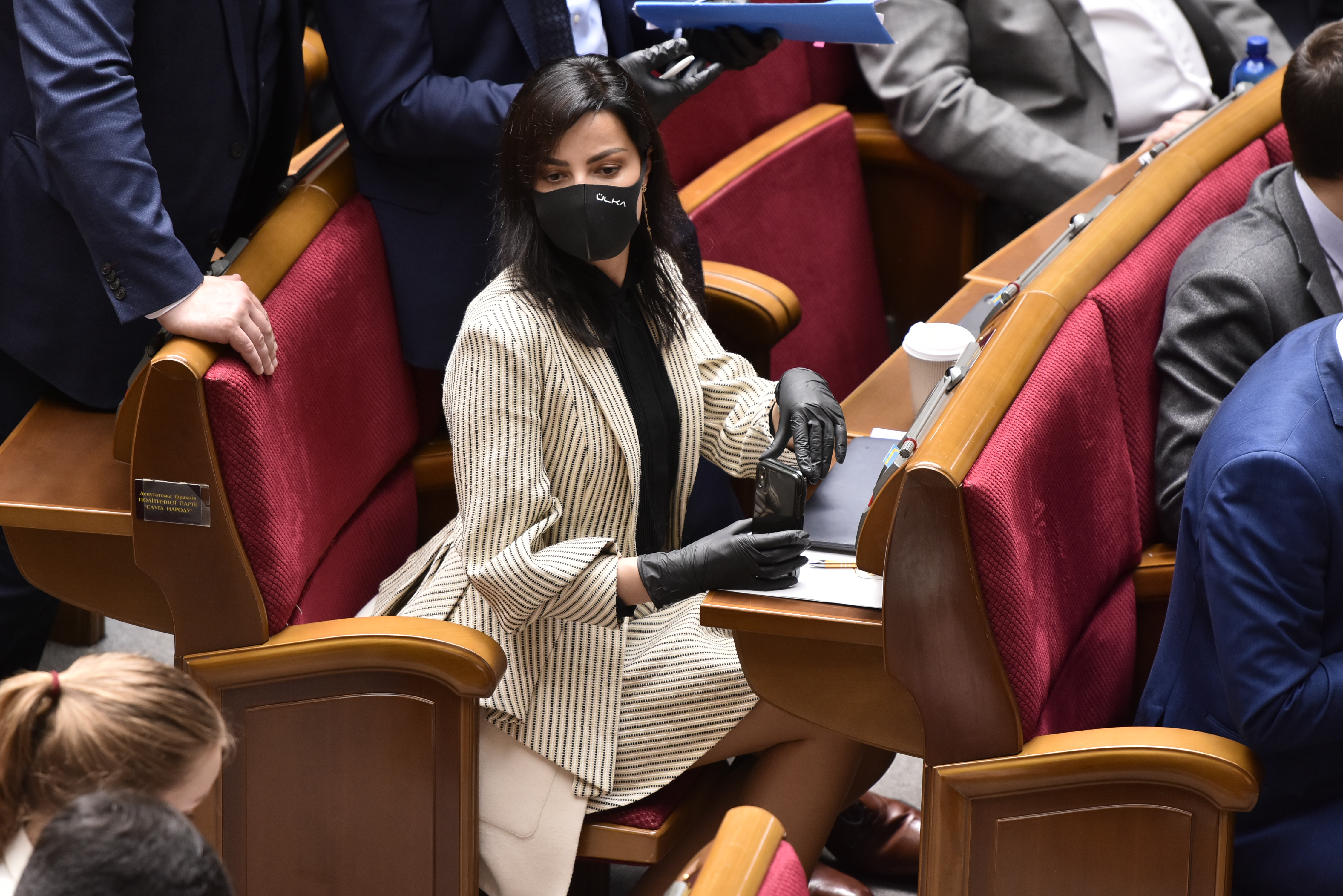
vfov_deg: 4.8
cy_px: 448
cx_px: 672
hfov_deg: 7.2
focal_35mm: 285
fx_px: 10634
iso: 800
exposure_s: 1/320
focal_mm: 190
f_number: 3.5
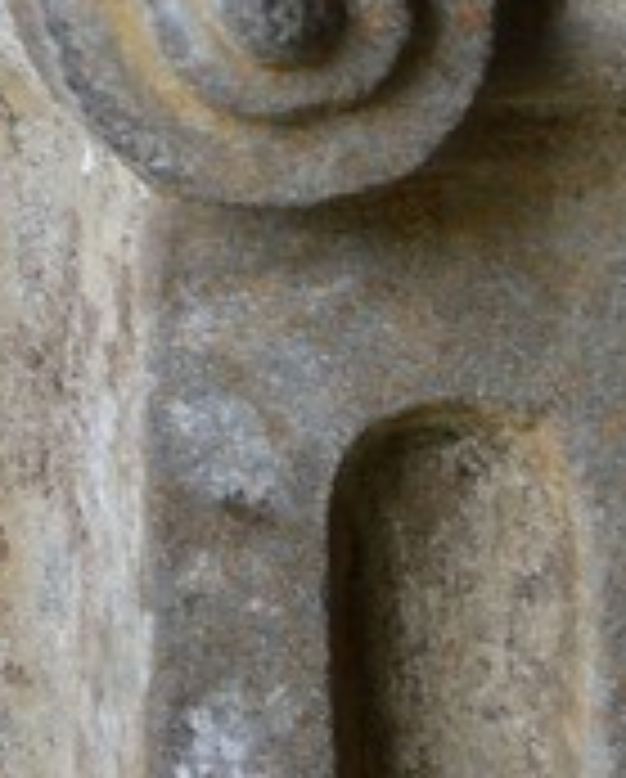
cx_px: -2585
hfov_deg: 3.2
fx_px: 10394
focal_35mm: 450
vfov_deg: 4.1
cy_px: -1574
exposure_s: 1/100
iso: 800
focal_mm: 52
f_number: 6.3
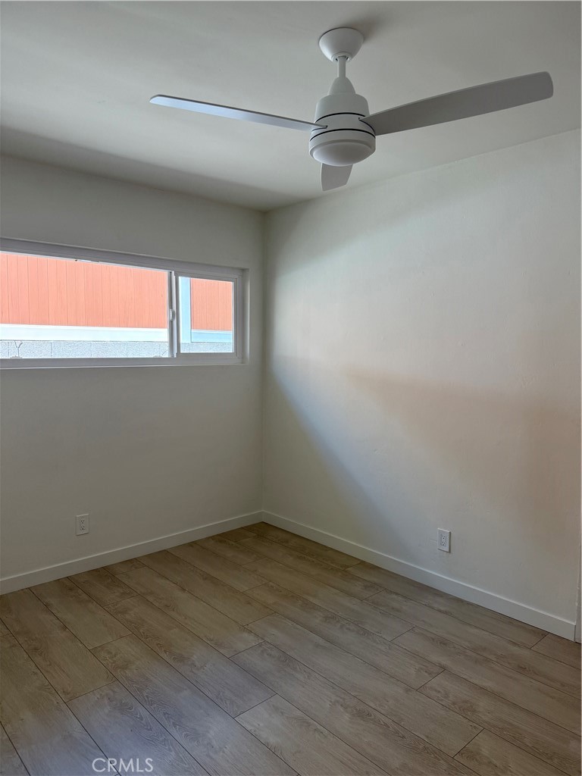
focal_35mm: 24
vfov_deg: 71.6
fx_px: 538
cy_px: 388
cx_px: 291
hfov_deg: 56.8
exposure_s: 1/236
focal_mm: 6.76
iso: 125
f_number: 1.78
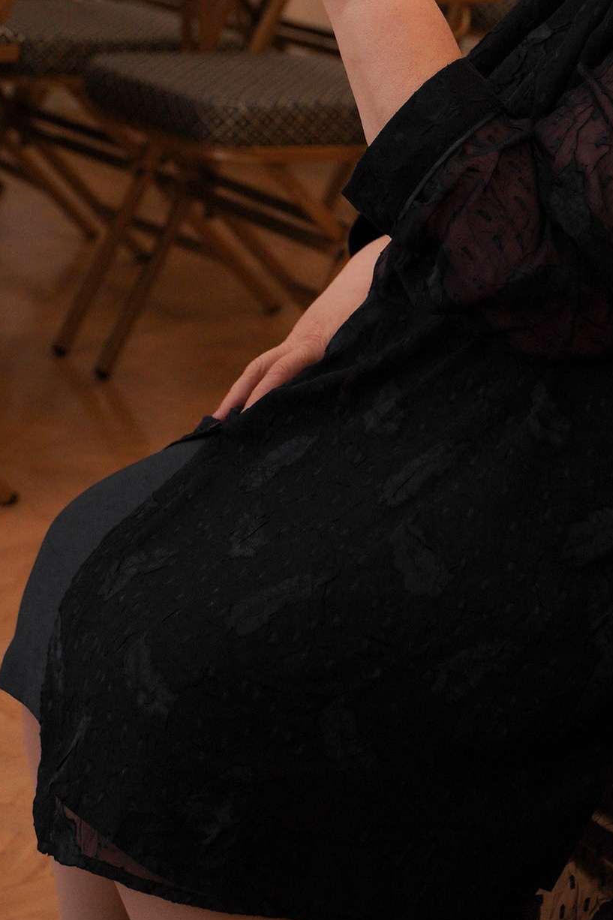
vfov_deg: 16.9
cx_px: 558
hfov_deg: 11.4
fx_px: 3040
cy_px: 71
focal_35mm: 119
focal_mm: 38
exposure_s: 1/500
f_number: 2.8
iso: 1250
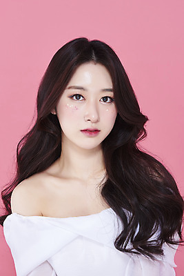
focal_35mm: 105
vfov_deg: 19.4
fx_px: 804
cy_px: 138
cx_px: 92
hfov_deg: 13.1
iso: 64
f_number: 11
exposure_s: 1/125
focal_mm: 105
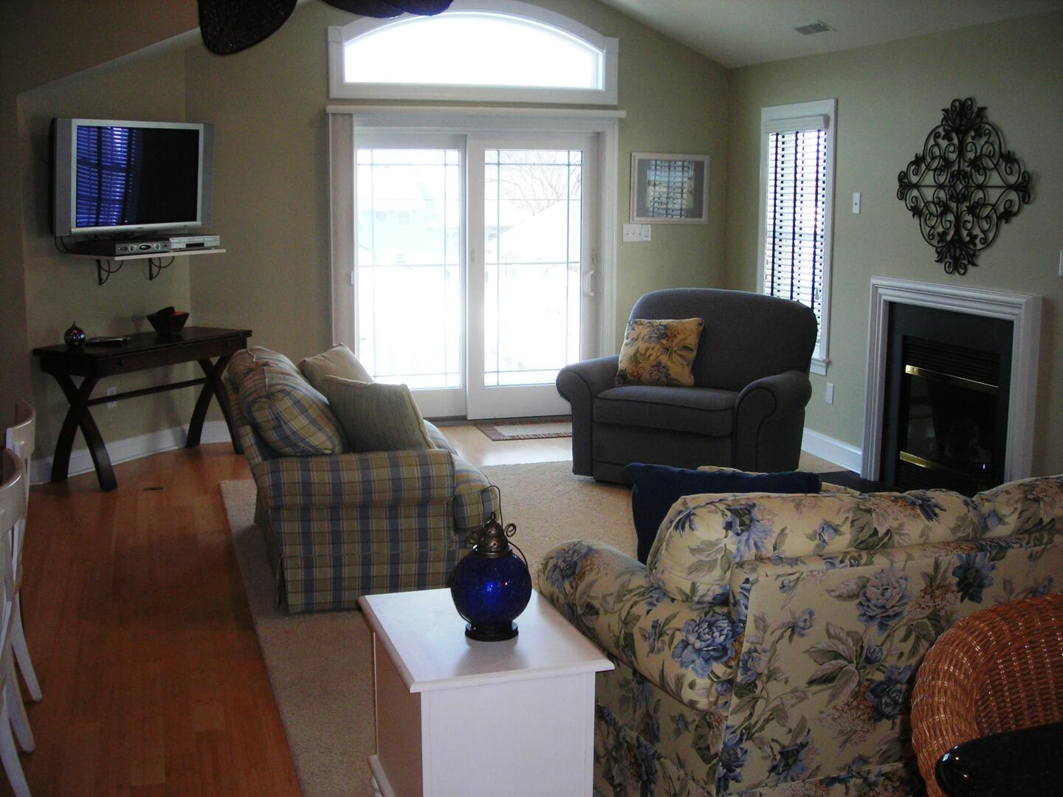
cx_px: 532
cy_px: 398
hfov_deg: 49.0
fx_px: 1167
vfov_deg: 37.7
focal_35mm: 38
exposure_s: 1/30.7
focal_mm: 6.3
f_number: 3.2
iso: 136
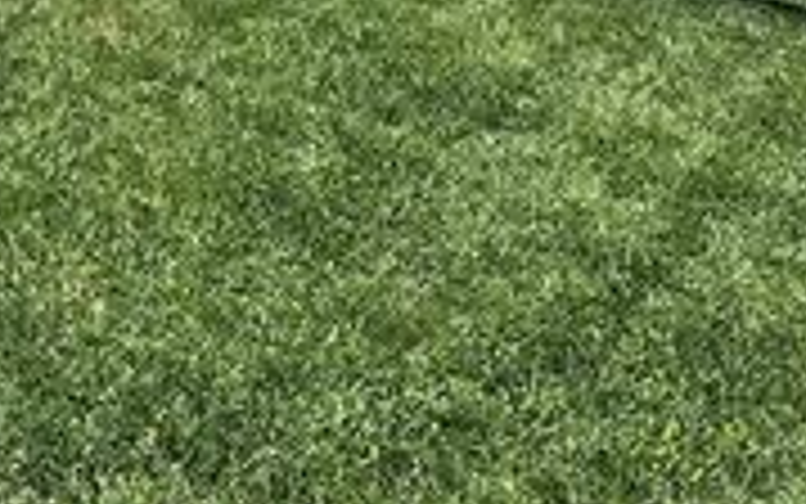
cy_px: -317
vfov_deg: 16.3
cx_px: -171
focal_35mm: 71
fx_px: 1560
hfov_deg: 25.8
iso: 80
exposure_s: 1/3861
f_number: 1.78
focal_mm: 6.86
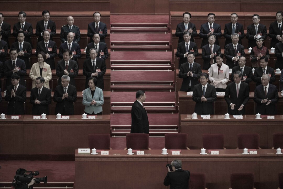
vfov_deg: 5.5
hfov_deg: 8.2
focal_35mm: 250
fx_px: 1965
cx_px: 142
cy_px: 94
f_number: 4
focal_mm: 250
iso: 4000
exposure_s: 1/400
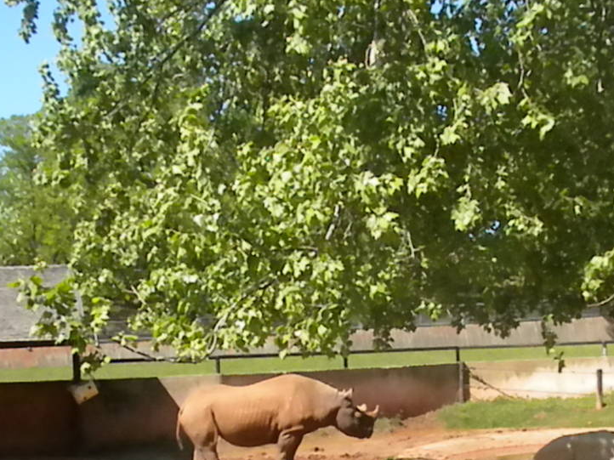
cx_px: 374
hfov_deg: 23.8
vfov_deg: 17.7
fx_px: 1454
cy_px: 417
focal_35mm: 82
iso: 640
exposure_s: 1/415
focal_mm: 6.6
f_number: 10
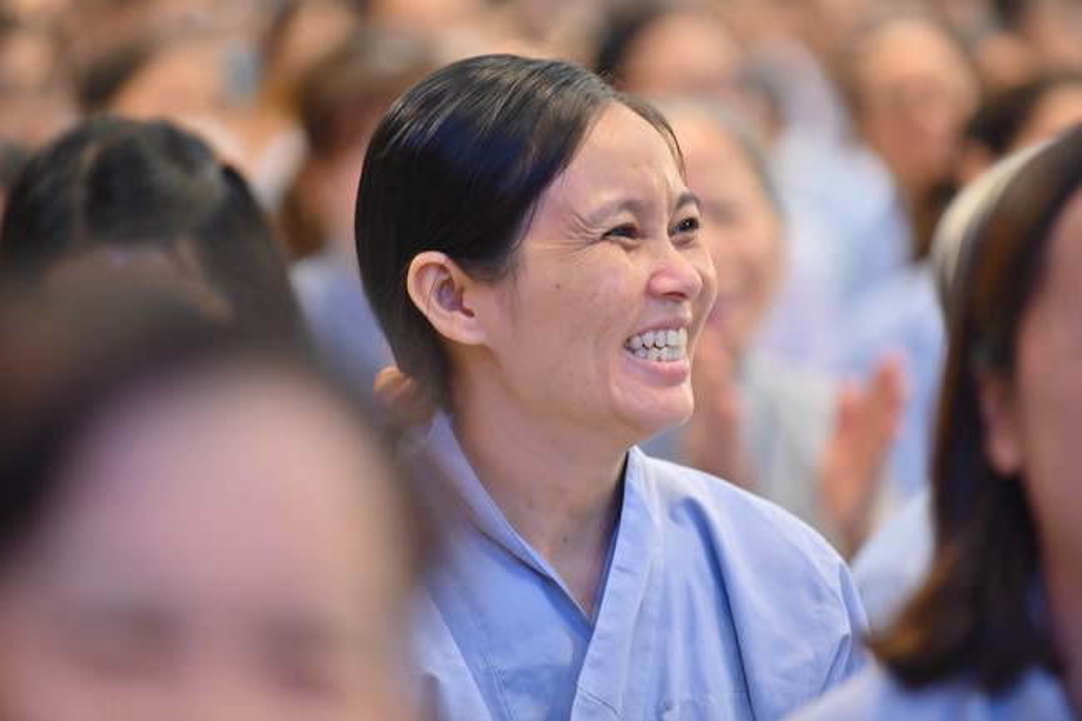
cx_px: 541
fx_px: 5108
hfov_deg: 12.1
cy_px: 360
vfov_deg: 8.1
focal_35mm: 170
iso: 1600
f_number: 2.8
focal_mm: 170
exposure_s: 1/125
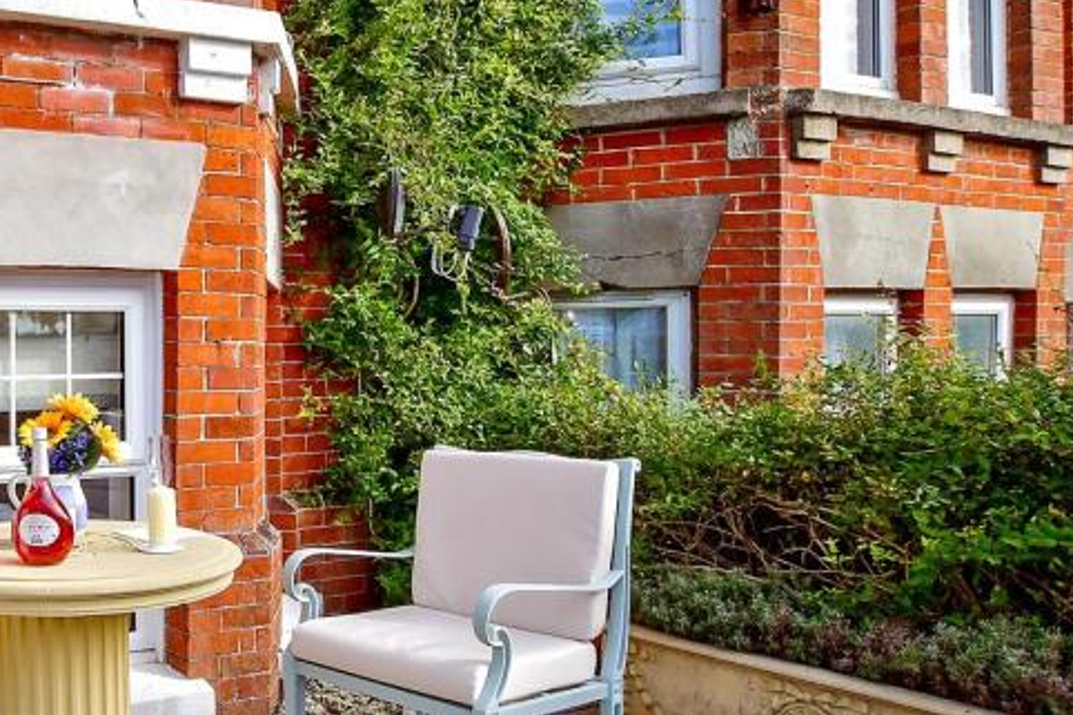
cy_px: 351
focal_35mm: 34
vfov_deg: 38.9
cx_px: -18
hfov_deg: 46.1
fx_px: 1013
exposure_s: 1/640
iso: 400
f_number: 8
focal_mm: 11
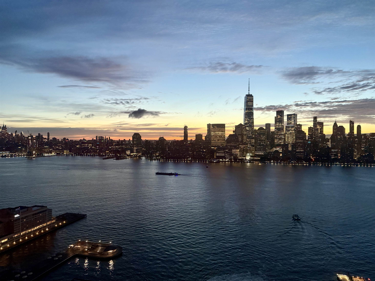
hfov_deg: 71.6
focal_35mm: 24
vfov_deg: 56.8
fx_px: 260
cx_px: 188
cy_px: 140
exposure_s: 1/46
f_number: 1.78
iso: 800
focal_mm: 6.76
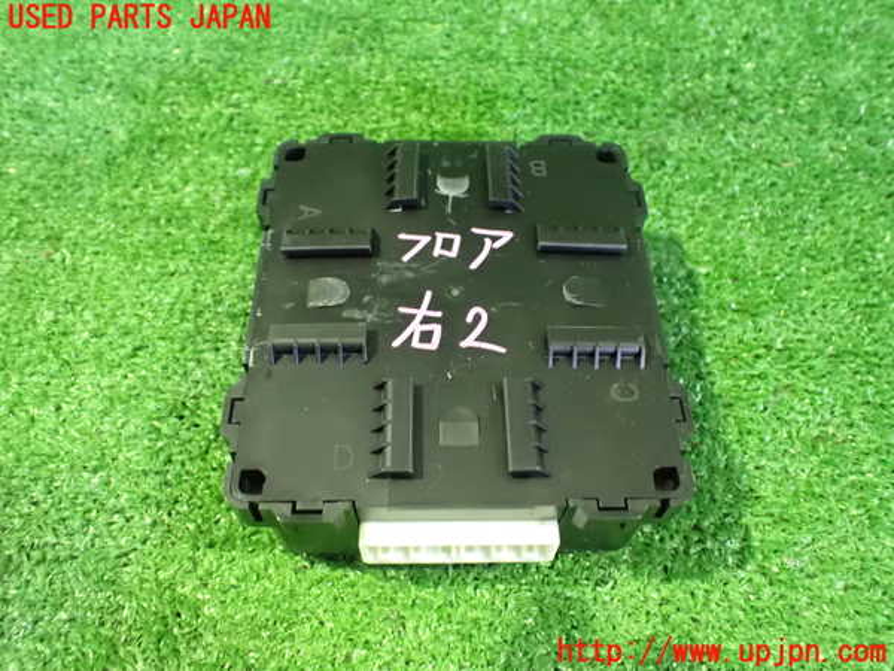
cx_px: 447
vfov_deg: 46.8
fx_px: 775
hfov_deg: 60.0
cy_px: 336
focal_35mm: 30
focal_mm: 5.4
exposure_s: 1/20
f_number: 2.3
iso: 1600
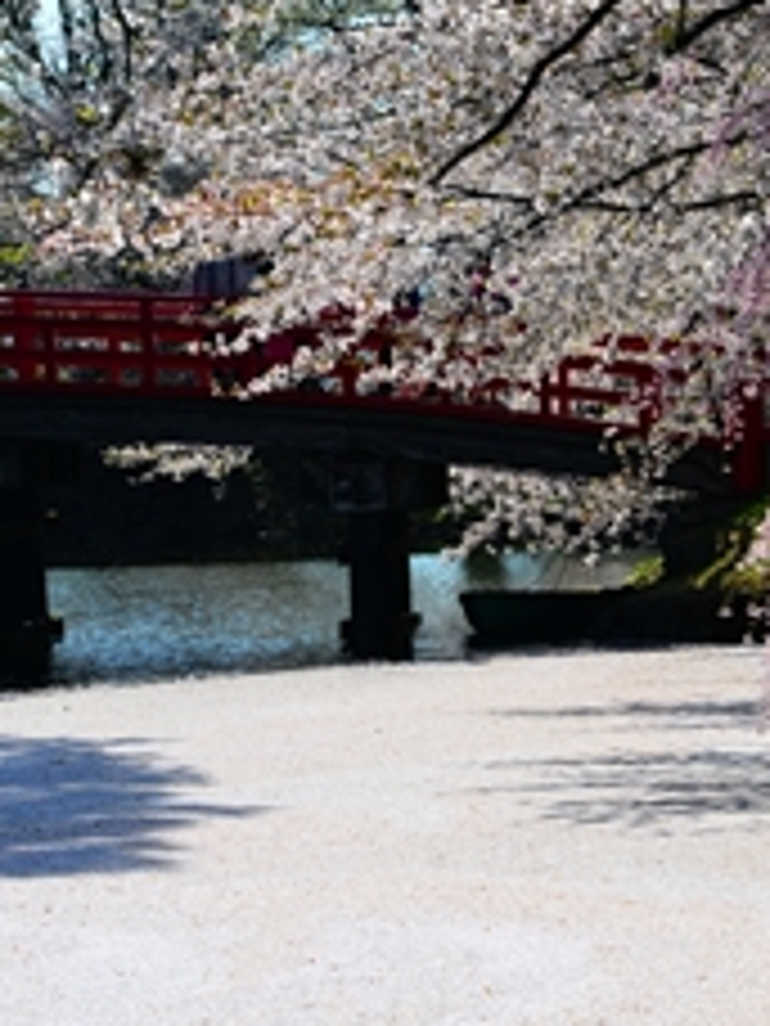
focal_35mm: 145
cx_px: 507
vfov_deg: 13.6
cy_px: 657
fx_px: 4301
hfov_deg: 10.2
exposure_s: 1/640
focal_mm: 86
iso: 400
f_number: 10
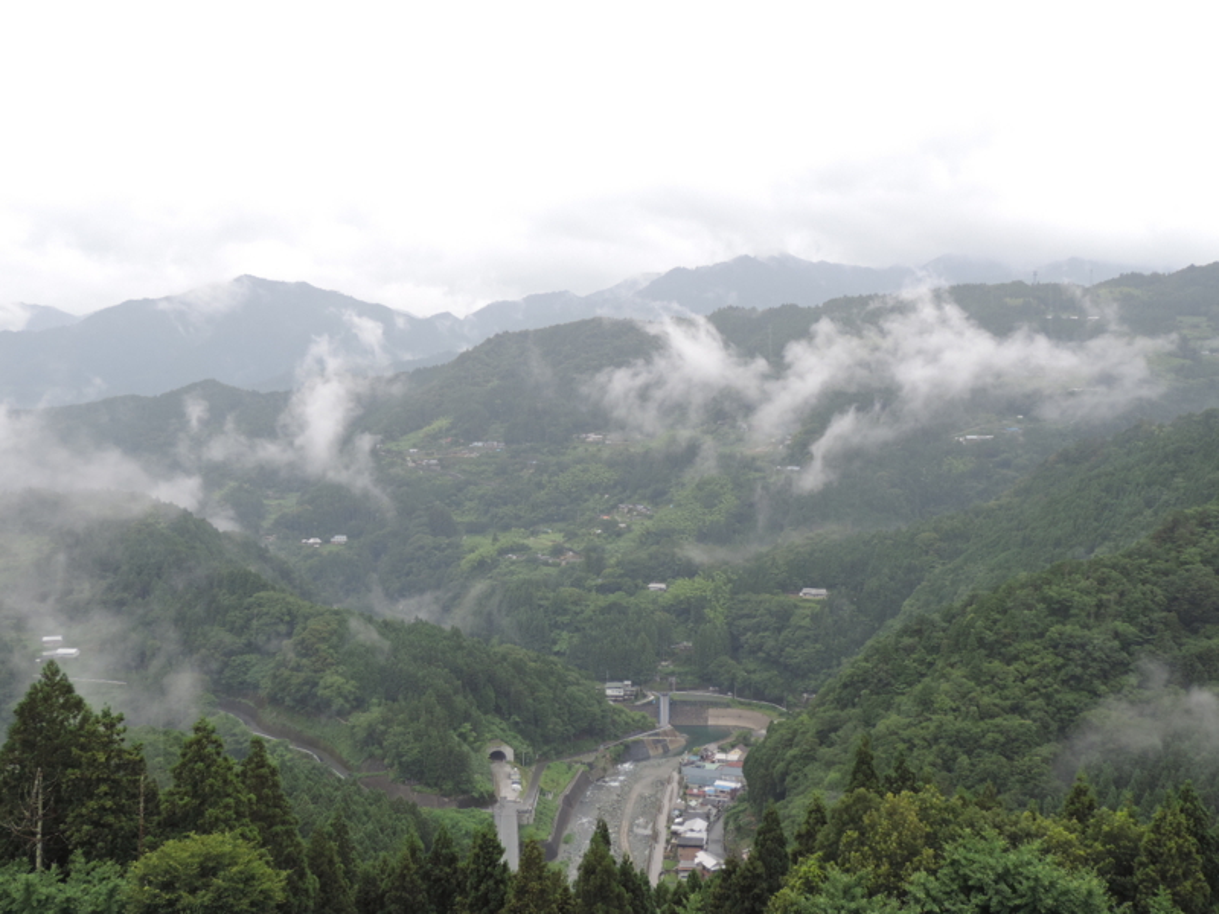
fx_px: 1233
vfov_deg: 40.7
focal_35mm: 35
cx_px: 610
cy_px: 457
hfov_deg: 52.6
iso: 80
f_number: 3.3
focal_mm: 6.2
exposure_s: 1/160
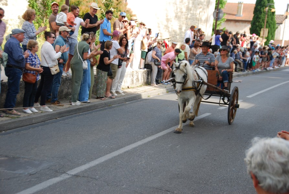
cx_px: 144
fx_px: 603
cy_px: 97
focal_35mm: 75
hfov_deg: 26.9
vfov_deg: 18.3
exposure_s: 1/125
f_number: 5.6
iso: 100
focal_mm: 50
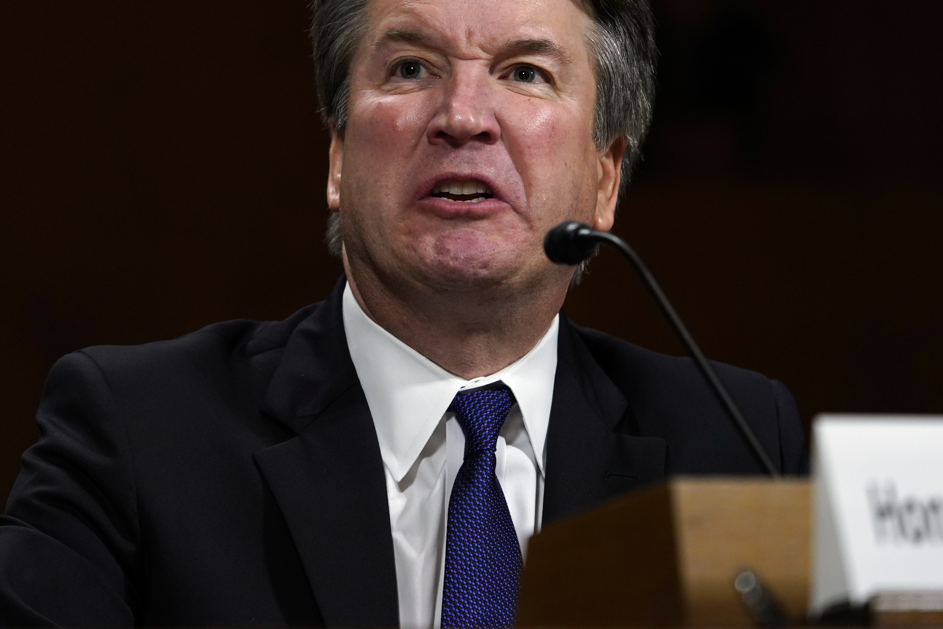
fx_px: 7020
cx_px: 394
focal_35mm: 268
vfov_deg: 5.1
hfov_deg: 7.7
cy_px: 236
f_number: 5.6
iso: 2500
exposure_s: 1/250
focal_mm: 212
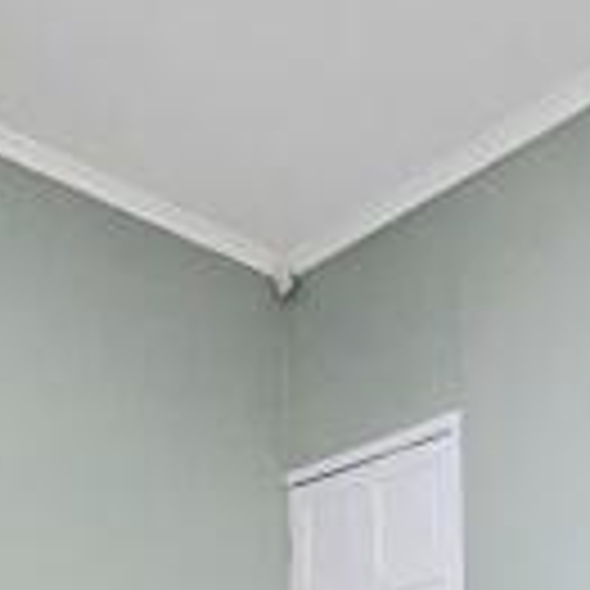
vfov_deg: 27.3
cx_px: 448
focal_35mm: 51
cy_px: 790
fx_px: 983
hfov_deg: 32.7
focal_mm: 2.2
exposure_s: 1/60.2
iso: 500
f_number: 2.2
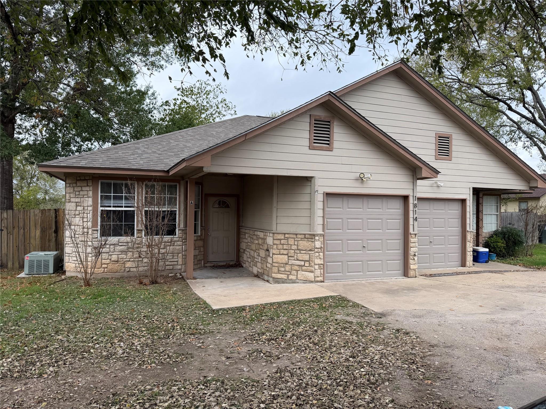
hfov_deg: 71.6
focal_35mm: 24
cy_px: 204
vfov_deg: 56.8
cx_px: 273
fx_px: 379
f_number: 1.78
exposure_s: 1/1211
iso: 80
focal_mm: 6.76
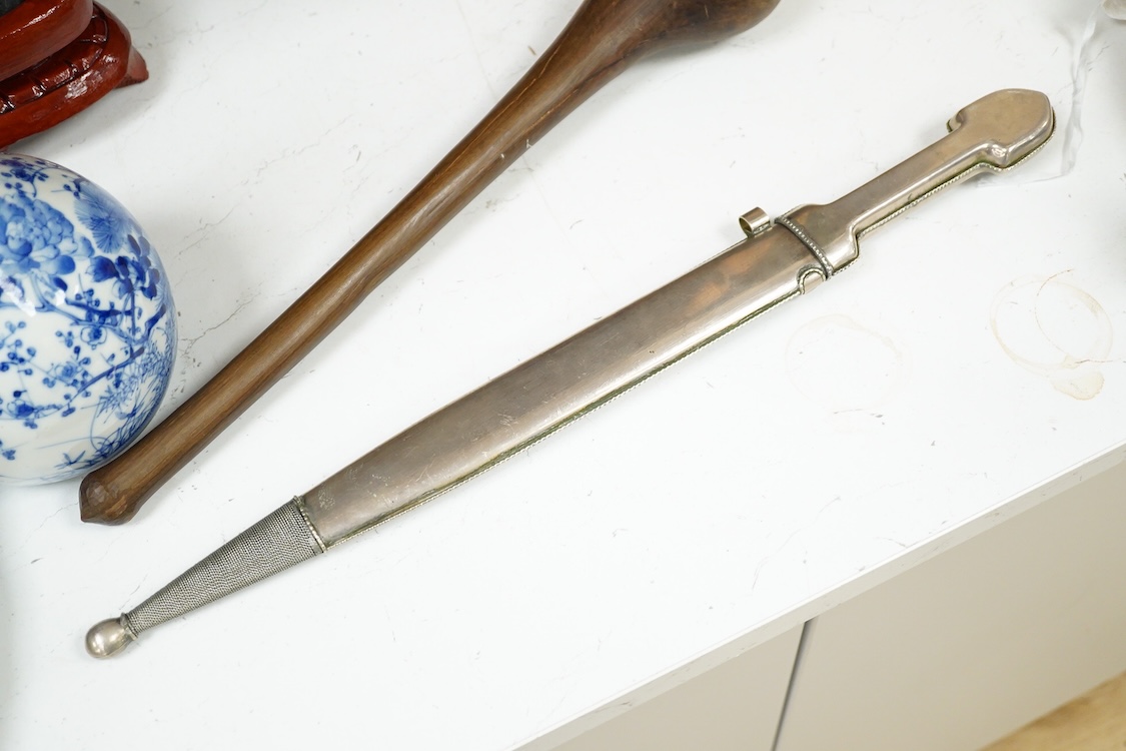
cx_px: 563
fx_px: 1407
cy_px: 376
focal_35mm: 45
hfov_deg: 43.6
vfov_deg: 29.9
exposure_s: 1/200
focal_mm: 30
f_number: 3.5
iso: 2000
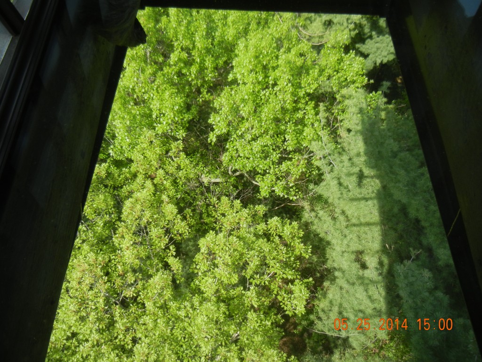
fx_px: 418
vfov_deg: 46.8
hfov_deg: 60.0
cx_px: 241
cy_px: 181
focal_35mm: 30
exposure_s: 1/553
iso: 160
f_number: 3.5
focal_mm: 5.4
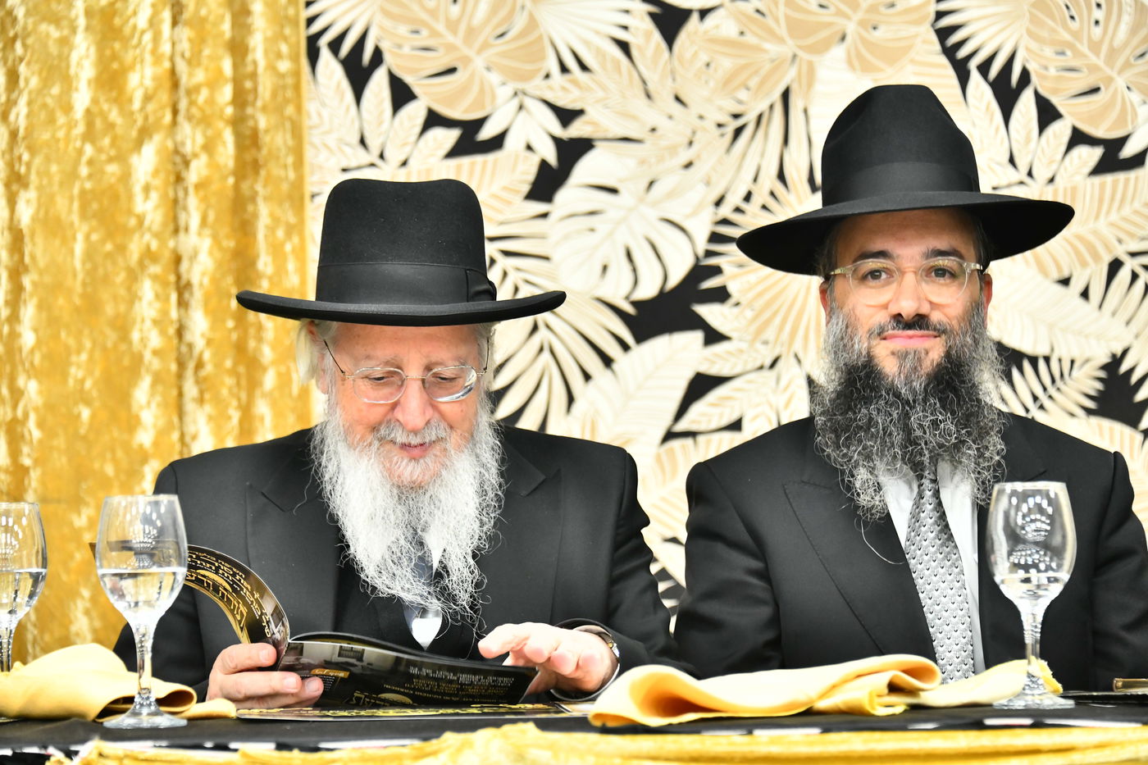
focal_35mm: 116
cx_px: 574
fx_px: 3698
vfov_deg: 11.8
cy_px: 382
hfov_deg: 17.6
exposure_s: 1/80
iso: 4000
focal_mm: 116
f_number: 5.6
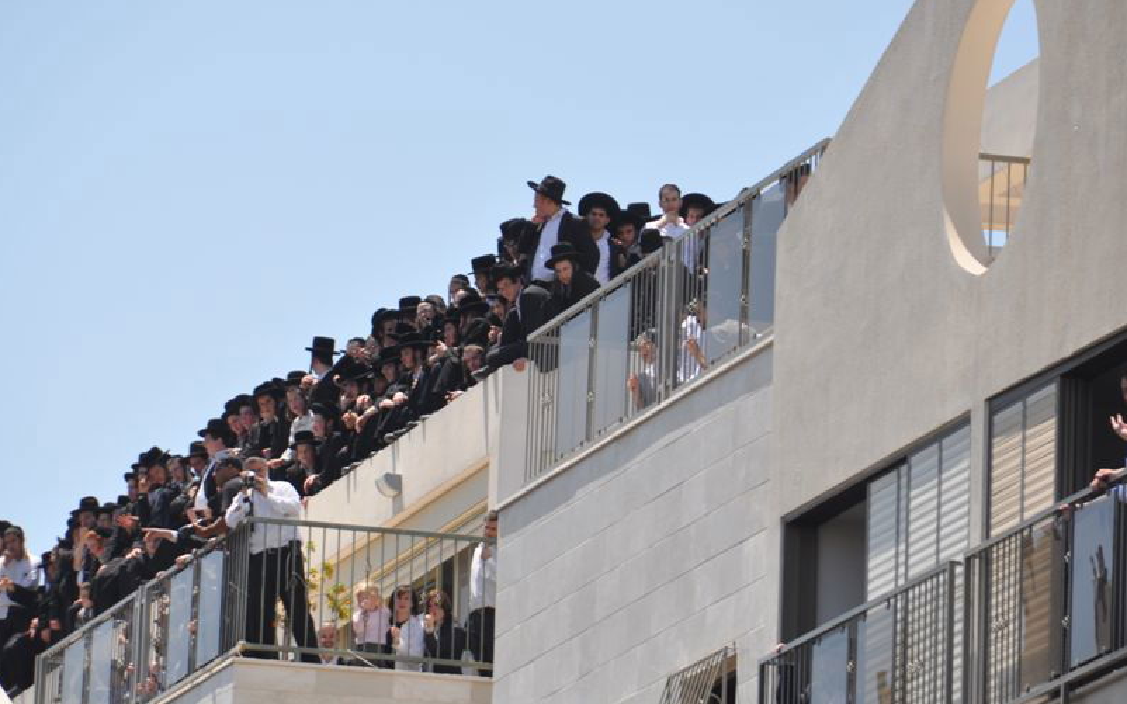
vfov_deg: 3.4
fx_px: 11977
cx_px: 441
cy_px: 408
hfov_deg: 5.4
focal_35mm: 390
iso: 200
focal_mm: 200
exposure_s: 1/640
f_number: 6.3
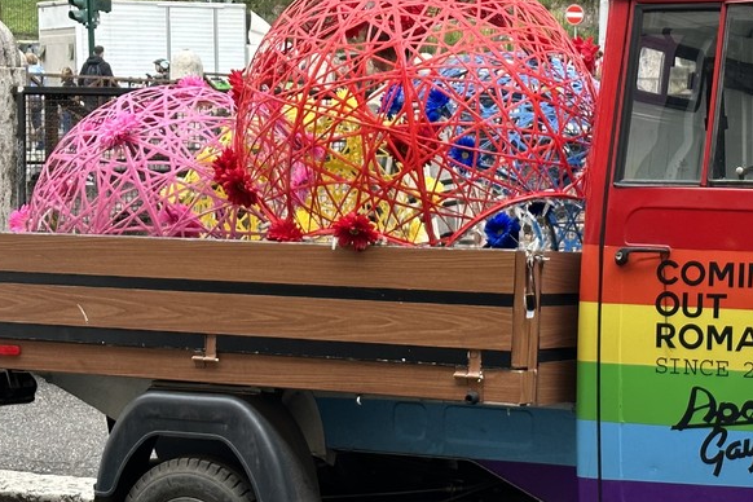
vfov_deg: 13.3
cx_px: 551
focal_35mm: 103
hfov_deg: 19.7
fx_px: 2154
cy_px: 320
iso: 64
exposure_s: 1/1062
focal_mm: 6.86
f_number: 1.78
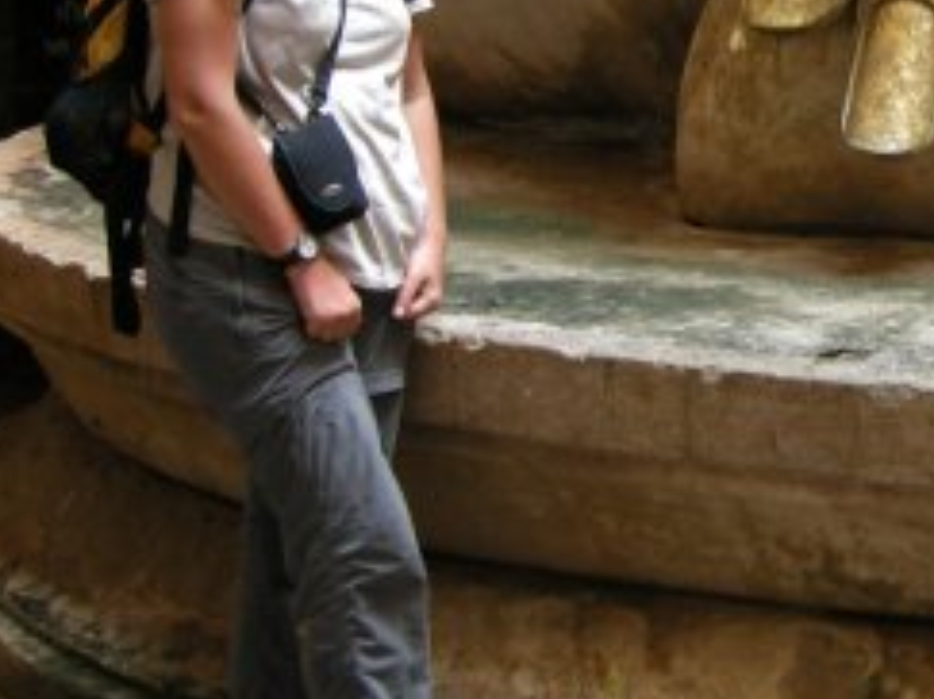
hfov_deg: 19.8
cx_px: 1022
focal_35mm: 95
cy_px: 184
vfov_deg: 15.5
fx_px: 2562
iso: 64
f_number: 2.7
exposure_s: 1/11.4
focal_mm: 7.5
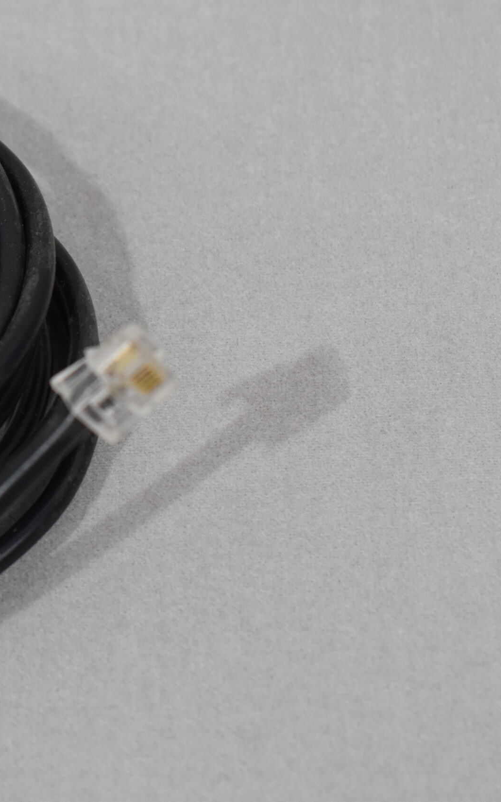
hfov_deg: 10.3
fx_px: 2770
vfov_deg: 16.5
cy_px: 399
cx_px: 134
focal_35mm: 127
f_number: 5.6
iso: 800
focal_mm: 55
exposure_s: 1/160
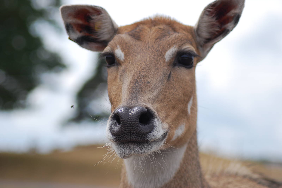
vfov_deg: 9.2
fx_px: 1176
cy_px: 94
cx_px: 141
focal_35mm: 150
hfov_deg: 13.7
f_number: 4.2
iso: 200
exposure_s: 1/1000
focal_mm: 100
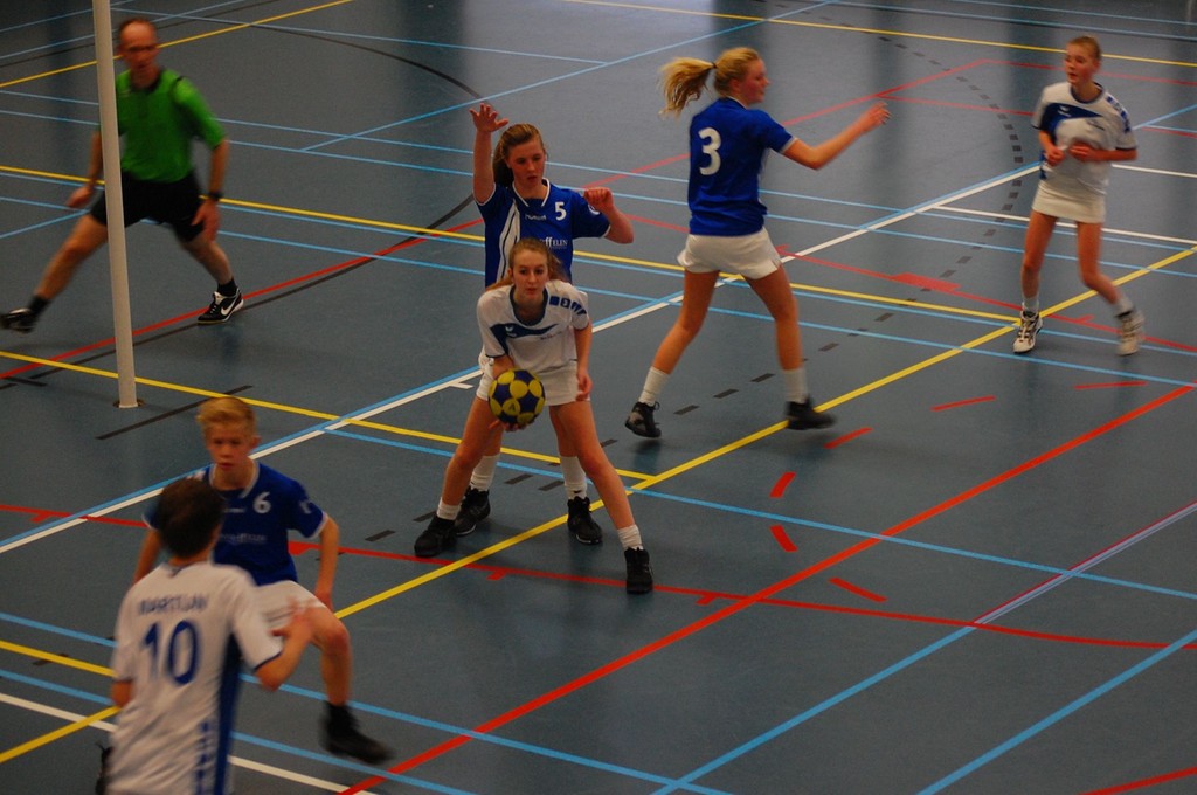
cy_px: 398
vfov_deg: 16.5
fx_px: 2740
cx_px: 598
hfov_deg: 24.6
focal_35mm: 82
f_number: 4
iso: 800
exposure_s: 1/60
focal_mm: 55
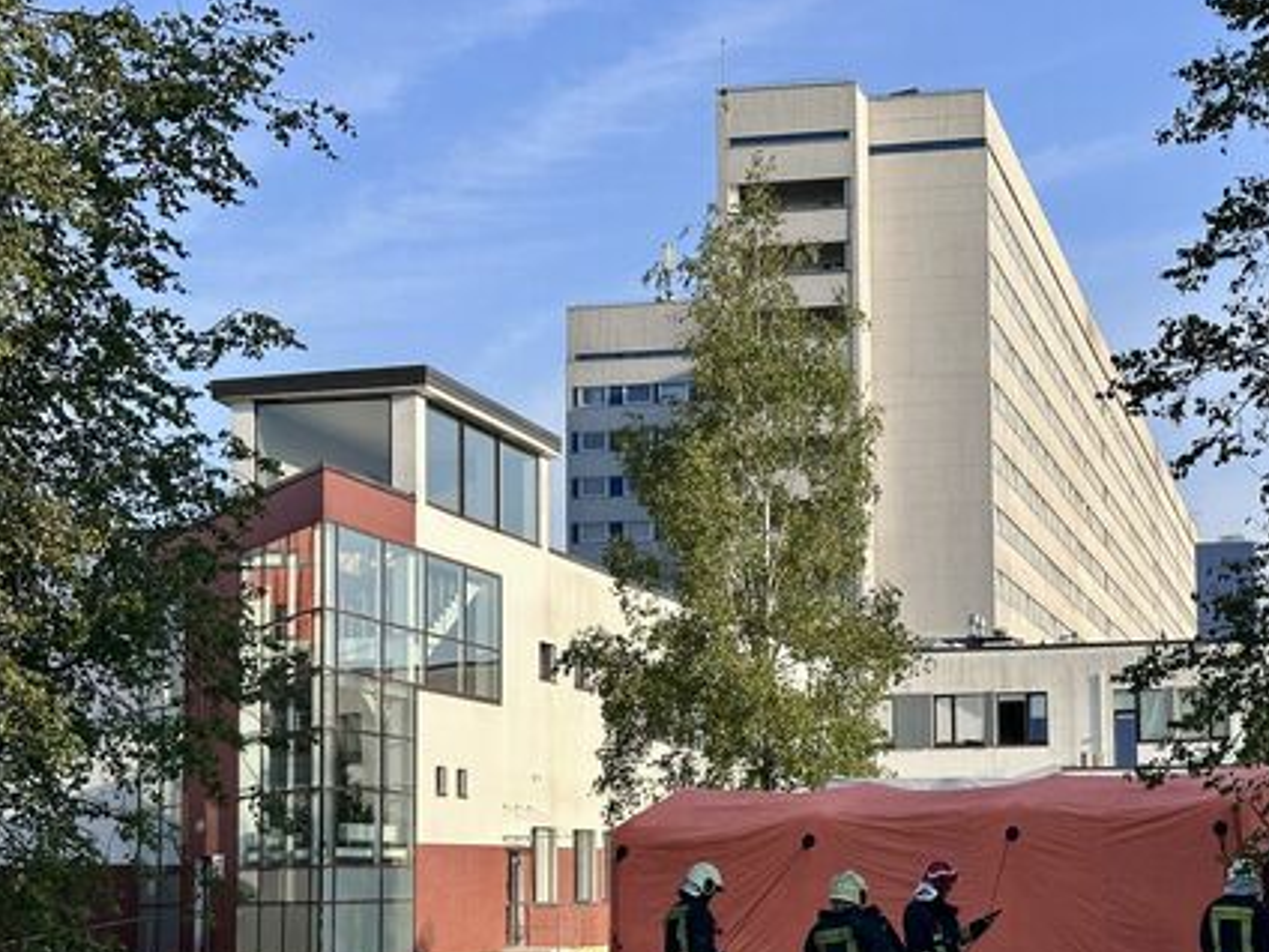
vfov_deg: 21.6
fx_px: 2493
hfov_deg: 28.3
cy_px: 614
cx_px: 874
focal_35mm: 68
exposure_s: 1/2890
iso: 64
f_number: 1.78
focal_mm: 6.86
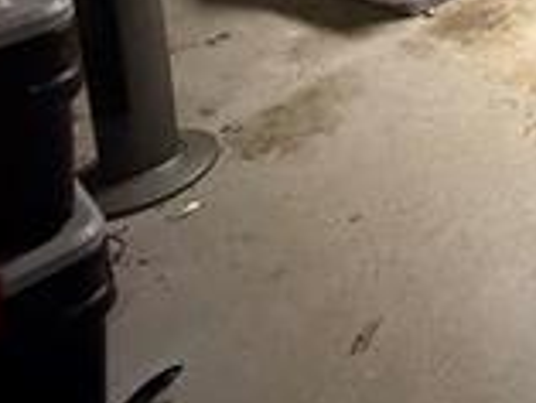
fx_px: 883
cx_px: 843
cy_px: -301
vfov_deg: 19.7
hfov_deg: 24.5
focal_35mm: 57
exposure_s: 1/40
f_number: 2.2
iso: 1250
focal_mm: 2.22
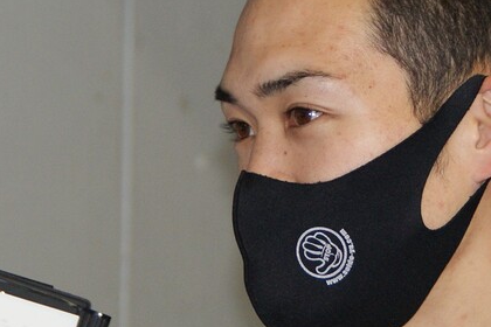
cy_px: 182
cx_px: 229
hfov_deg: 10.7
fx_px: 2630
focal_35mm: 193
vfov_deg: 7.1
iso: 400
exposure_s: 1/125
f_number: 5.6
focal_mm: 75
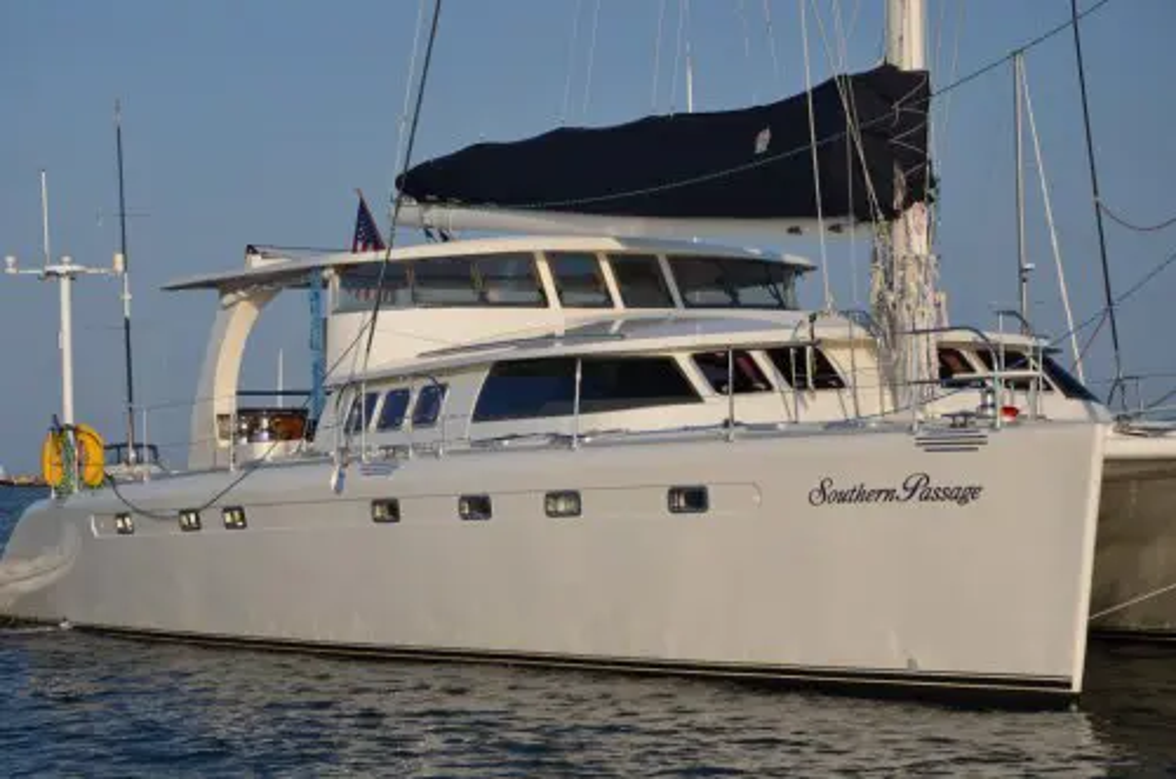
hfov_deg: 19.5
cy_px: 390
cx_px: 588
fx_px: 3422
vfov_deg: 13.0
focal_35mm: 105
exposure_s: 1/250
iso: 180
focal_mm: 70
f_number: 8
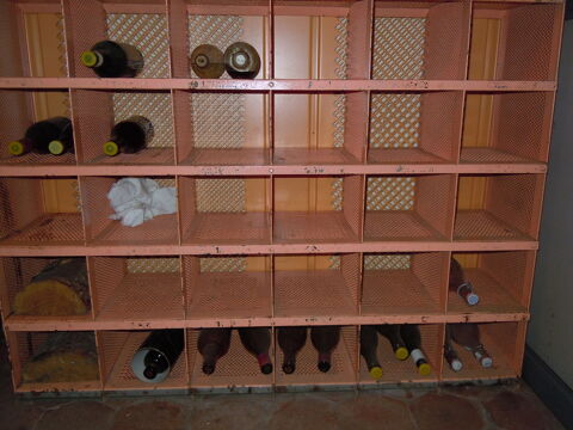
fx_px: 497
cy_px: 215
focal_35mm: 30
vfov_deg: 46.8
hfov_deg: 60.0
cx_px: 286
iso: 200
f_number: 3.5
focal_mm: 5.4
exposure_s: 1/30
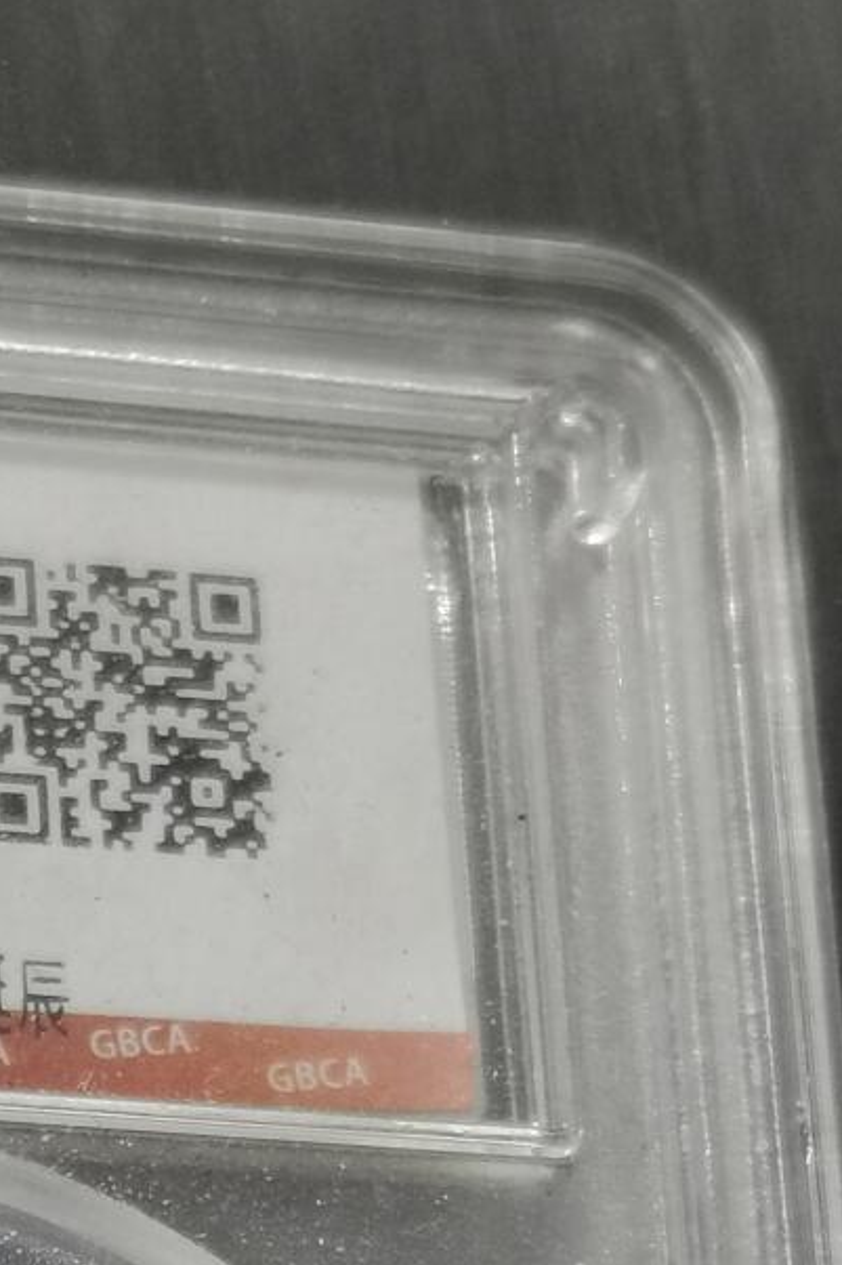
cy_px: 1477
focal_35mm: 171
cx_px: -252
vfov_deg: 11.8
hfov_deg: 7.9
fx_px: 6002
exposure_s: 1/100
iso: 100
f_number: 1.8
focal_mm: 5.58
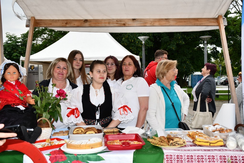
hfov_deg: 49.5
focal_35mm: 39
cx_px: 122
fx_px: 264
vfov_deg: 34.2
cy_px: 82
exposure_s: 1/250
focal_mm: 26
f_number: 4.5
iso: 100
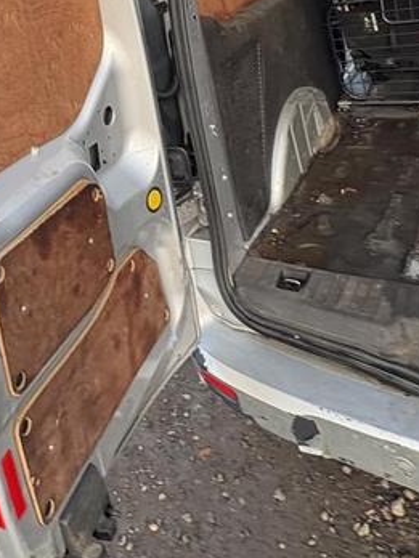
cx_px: 82
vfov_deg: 46.0
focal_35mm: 36
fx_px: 581
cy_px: 48
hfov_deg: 38.1
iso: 125
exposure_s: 1/99
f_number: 2.2
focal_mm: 2.22
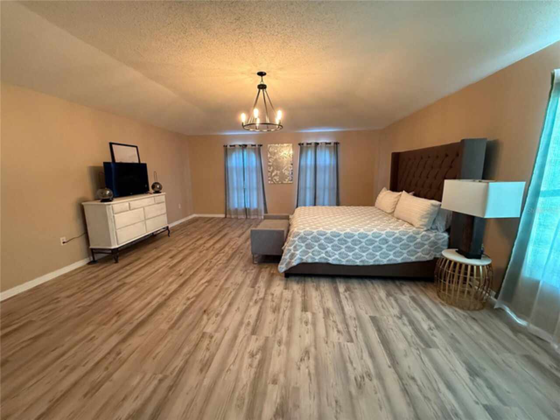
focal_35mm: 14
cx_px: 280
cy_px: 210
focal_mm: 2.22
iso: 640
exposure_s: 1/60
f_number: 2.2
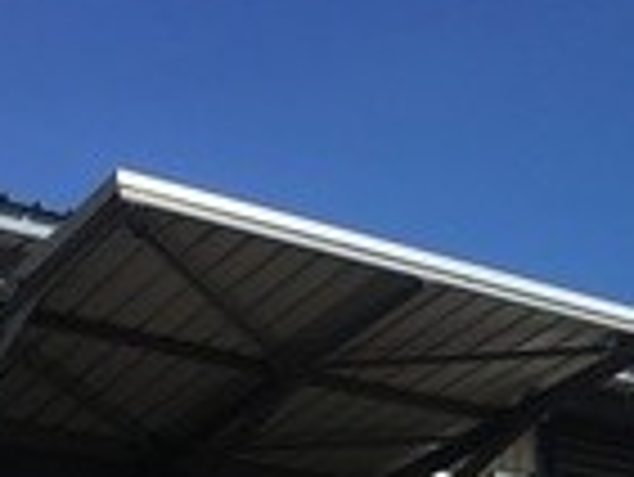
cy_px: 776
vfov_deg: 13.3
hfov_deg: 18.9
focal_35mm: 103
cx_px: 522
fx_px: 1888
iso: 25
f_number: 2.2
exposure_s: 1/2747
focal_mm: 4.15
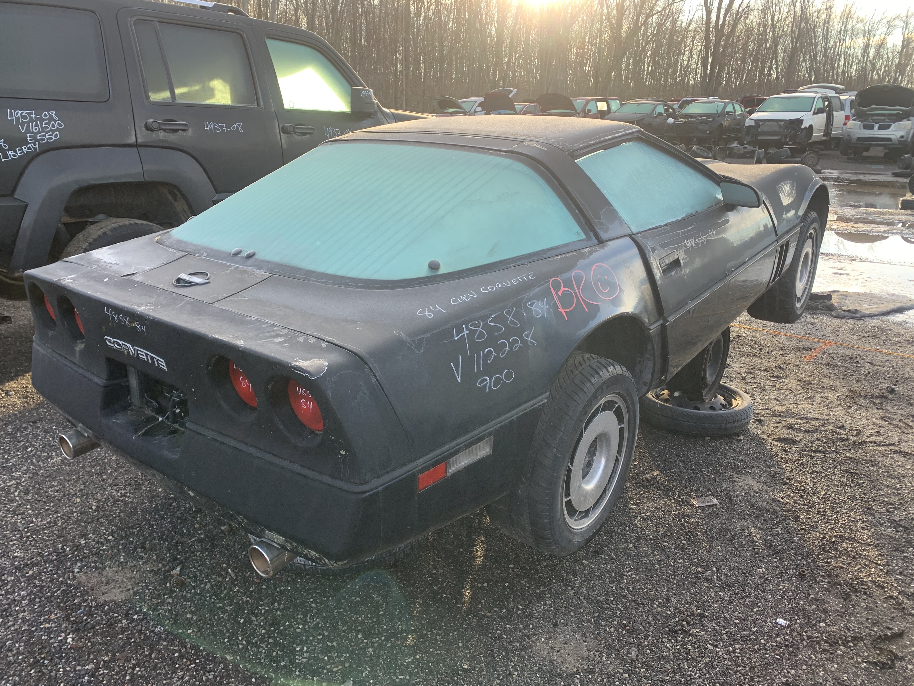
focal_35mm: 27
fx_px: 713
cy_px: 342
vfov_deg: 51.4
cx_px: 443
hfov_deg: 65.3
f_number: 1.8
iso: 25
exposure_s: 1/121
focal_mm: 4.25
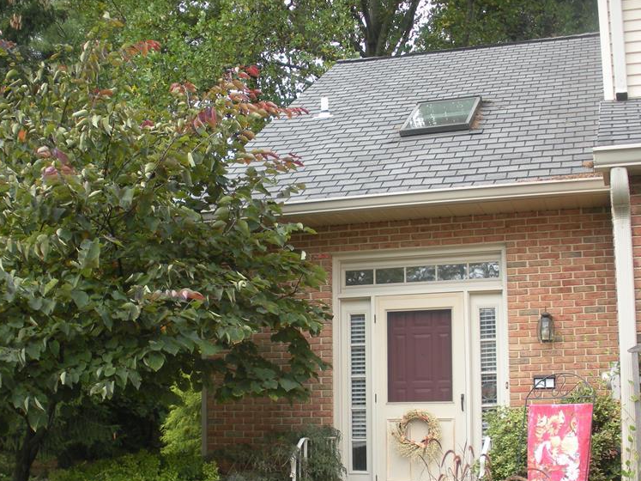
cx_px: 318
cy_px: 313
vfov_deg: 30.1
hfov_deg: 39.7
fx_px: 889
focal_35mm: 48
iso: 64
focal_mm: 6.3
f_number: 3.5
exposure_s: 1/117
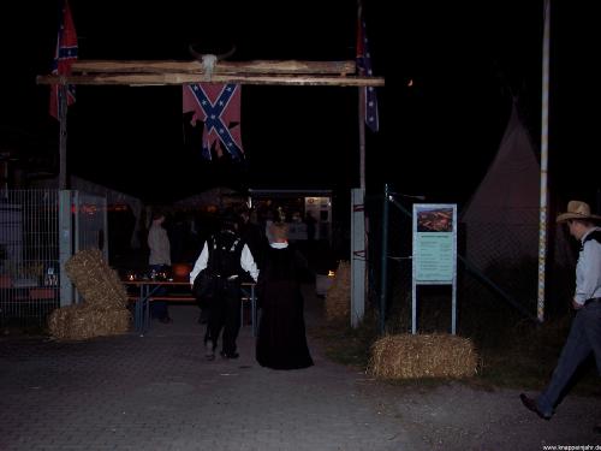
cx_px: 300
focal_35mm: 39
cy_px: 226
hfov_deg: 47.9
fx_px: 677
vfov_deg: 36.8
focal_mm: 8
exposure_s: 1/60
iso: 100
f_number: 2.8
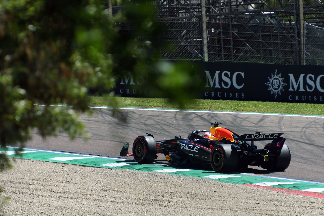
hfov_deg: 3.4
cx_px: 162
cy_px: 108
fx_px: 5400
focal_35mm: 600
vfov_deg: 2.3
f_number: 6.3
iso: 500
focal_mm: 400
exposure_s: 1/2500
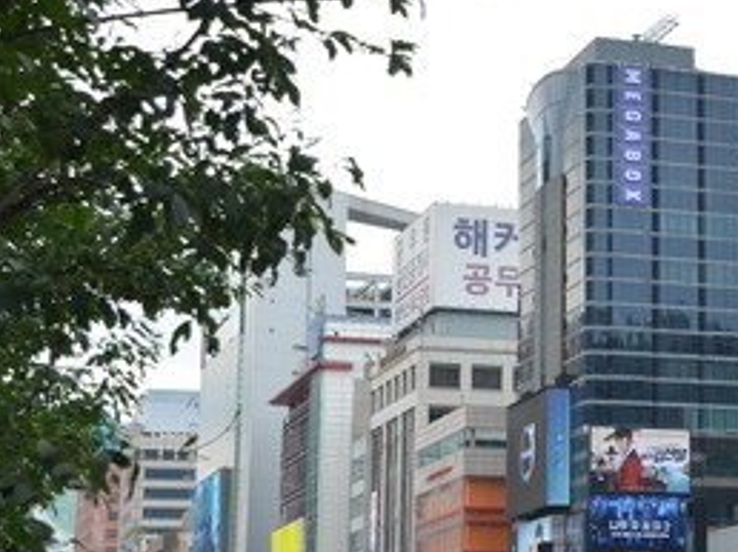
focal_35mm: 97
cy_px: 302
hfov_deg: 19.3
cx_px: 830
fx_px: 2069
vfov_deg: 15.2
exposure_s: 1/200
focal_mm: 29
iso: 200
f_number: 7.1
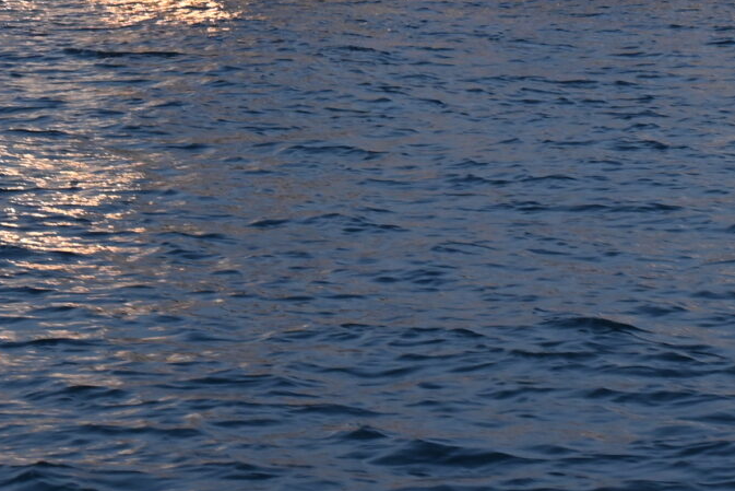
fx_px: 4737
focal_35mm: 232
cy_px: -418
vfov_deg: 5.8
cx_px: 690
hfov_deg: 8.8
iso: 250
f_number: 9
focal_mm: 61
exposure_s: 1/160
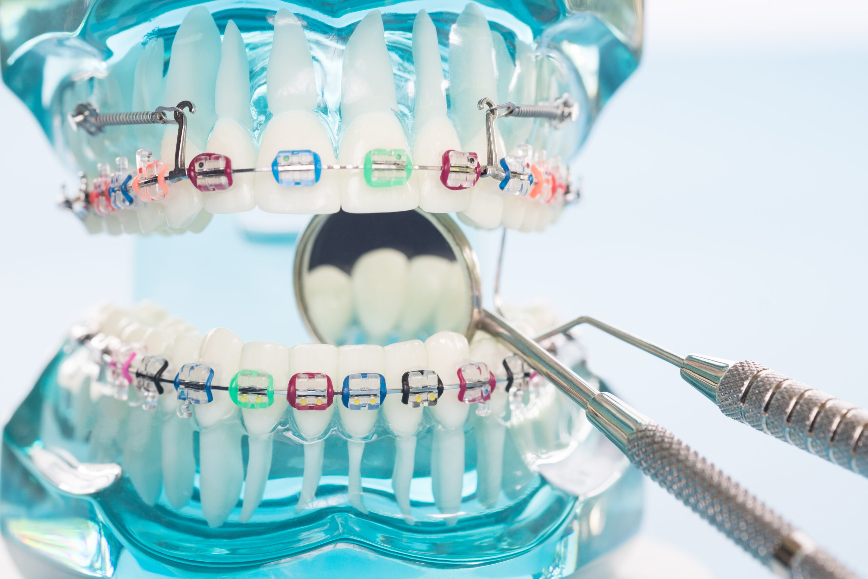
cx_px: 434
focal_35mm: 90
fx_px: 2170
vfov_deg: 15.2
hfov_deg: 22.6
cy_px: 290
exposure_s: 1/17
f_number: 7.1
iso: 400
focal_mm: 60
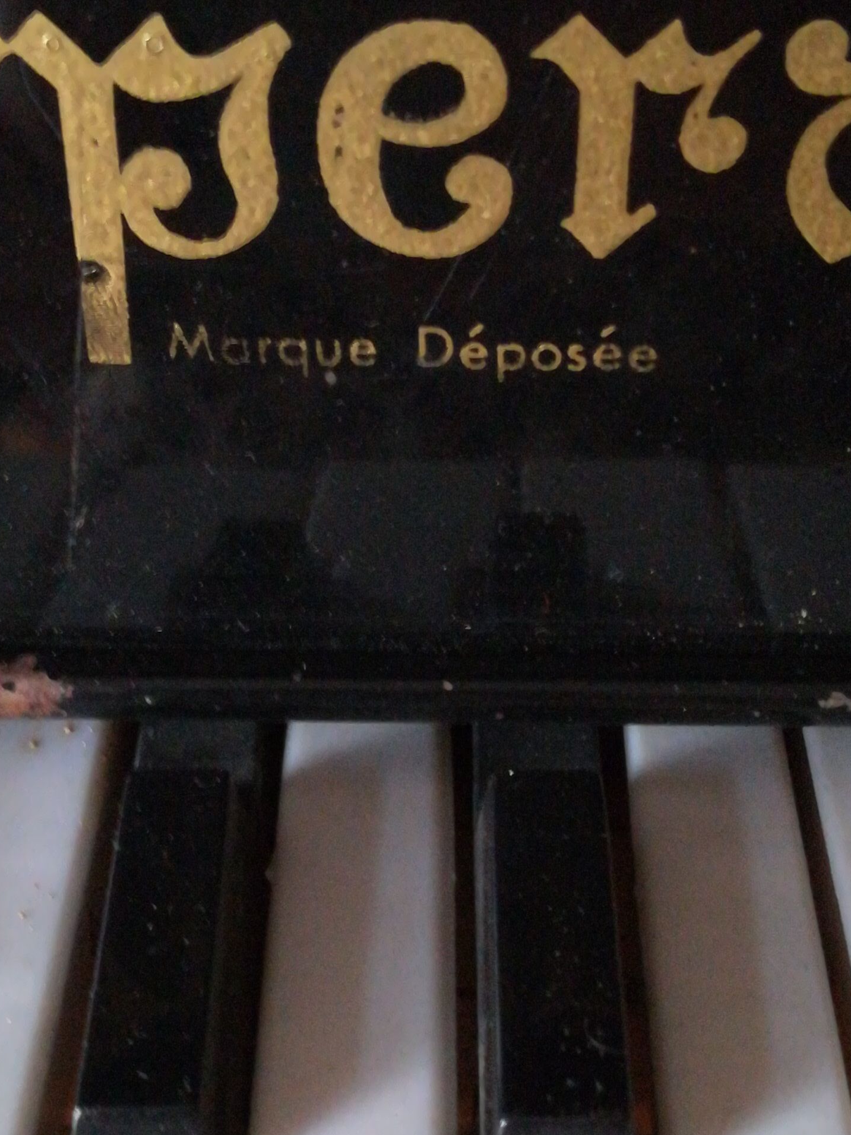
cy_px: 673
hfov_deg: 27.0
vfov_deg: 35.4
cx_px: 403
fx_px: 1770
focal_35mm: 54
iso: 1000
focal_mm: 3.83
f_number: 2.2
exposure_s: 1/14.3
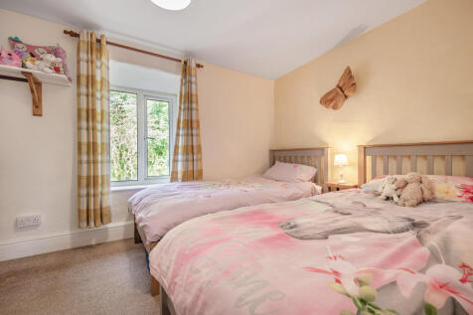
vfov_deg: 77.3
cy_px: 158
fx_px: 197
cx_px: 236
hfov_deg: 100.4
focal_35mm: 15
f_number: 8
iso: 100
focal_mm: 15
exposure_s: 1/6
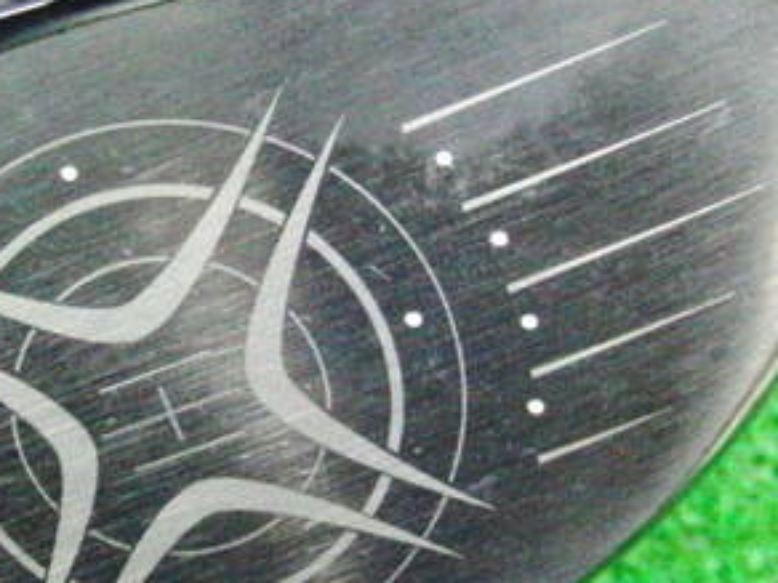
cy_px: 327
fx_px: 1820
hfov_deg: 23.7
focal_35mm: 81
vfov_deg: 18.2
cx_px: 139
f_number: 3.6
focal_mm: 6.42
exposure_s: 1/80
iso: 3200
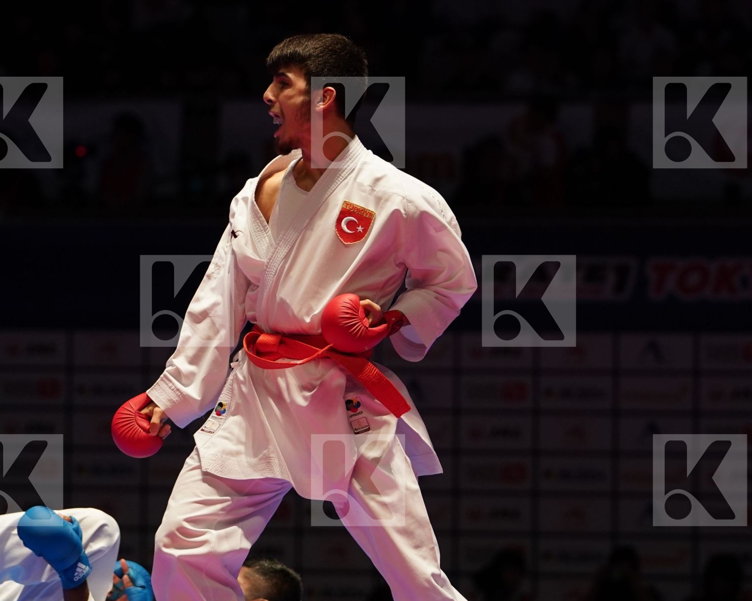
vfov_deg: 9.1
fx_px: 3783
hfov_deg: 11.4
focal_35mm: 170
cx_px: 358
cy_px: 301
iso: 1250
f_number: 2.8
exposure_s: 1/1000
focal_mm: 100
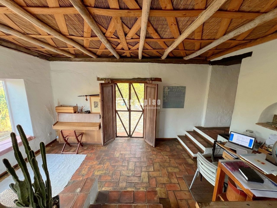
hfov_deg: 106.2
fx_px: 104
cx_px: 138
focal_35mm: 13
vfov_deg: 89.9
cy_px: 104
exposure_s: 1/99
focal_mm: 1.57
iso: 125
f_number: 1.8
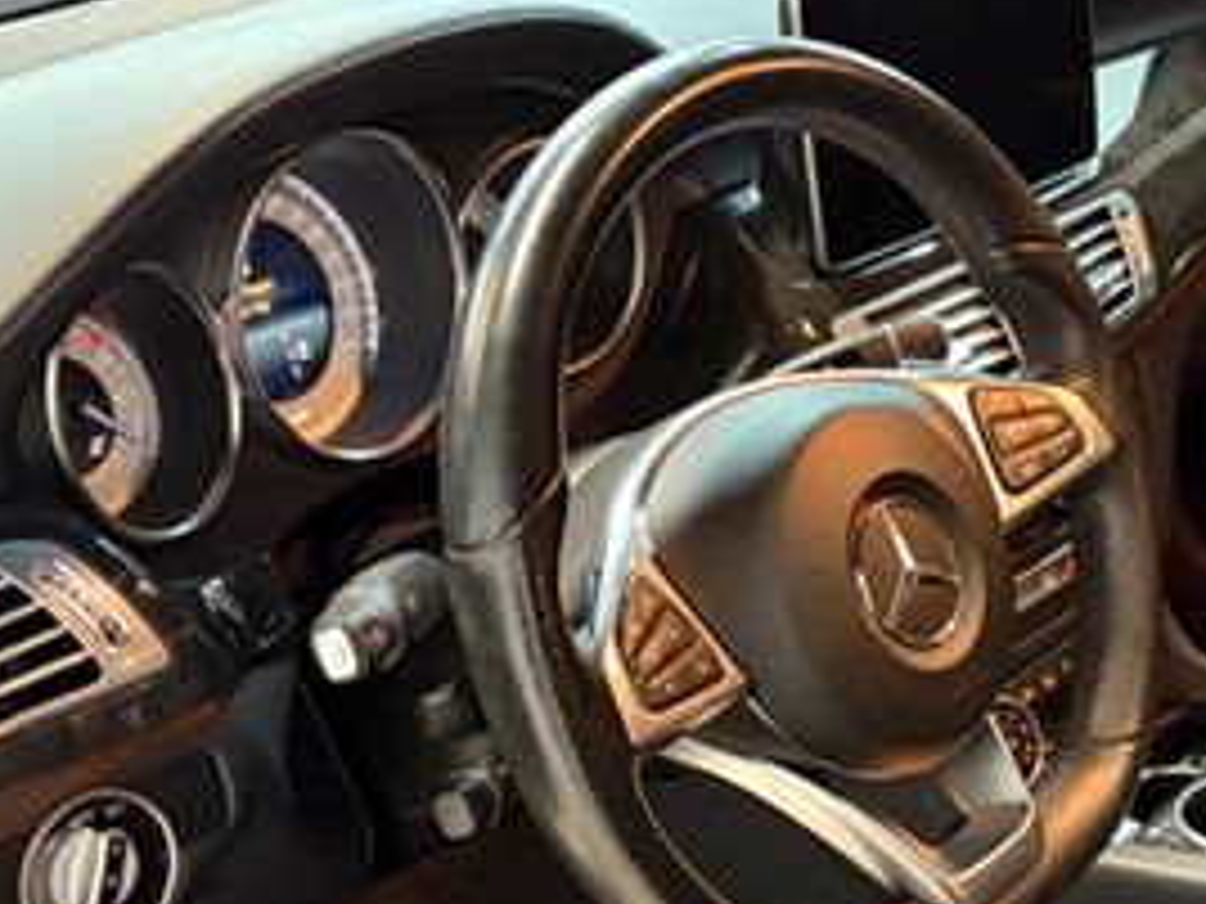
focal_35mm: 62
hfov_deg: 30.3
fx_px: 2160
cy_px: 900
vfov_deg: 22.7
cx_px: 990
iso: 800
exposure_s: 1/30
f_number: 1.6
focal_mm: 5.96
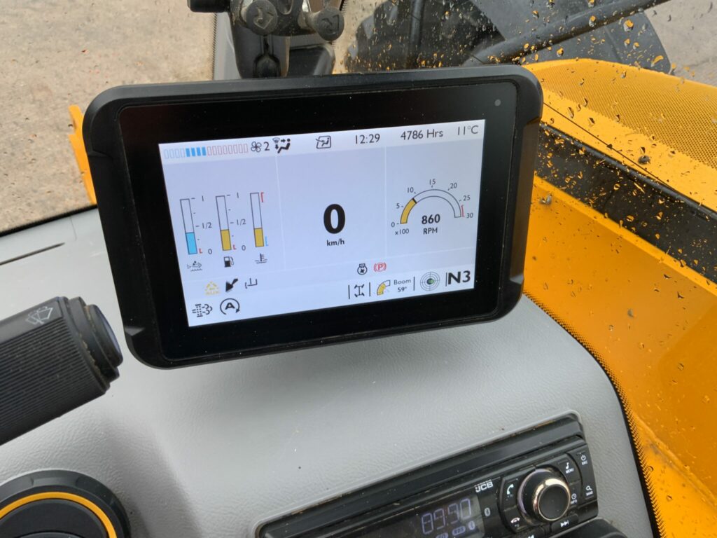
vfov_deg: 48.2
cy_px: 269
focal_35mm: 29
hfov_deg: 61.7
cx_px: 358
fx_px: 601
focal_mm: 3
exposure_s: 1/122
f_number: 1.8
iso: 25
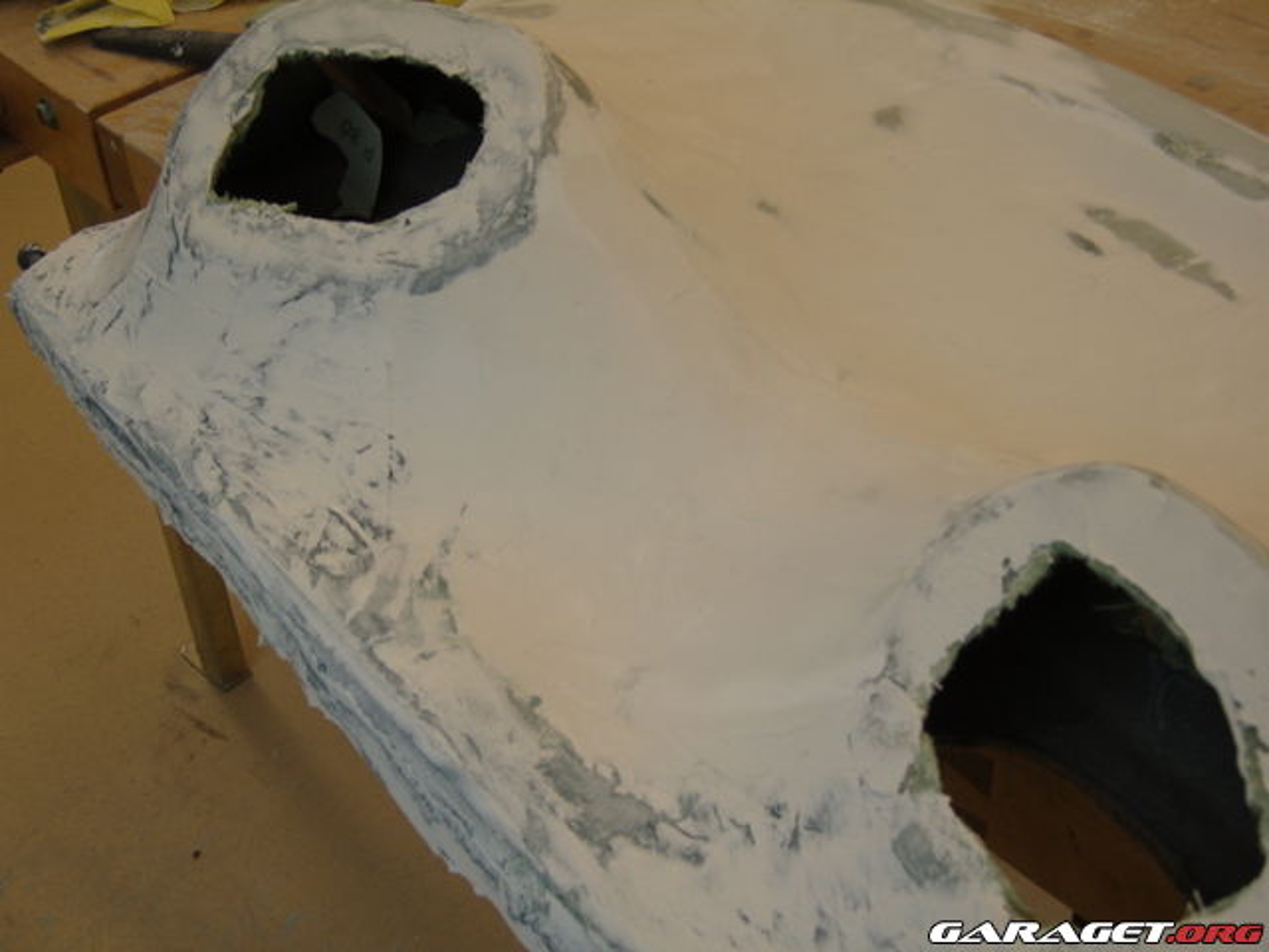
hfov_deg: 36.2
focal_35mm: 53
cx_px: 634
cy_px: 476
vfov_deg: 27.5
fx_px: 1943
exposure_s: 1/80
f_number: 3.5
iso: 80
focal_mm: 11.5
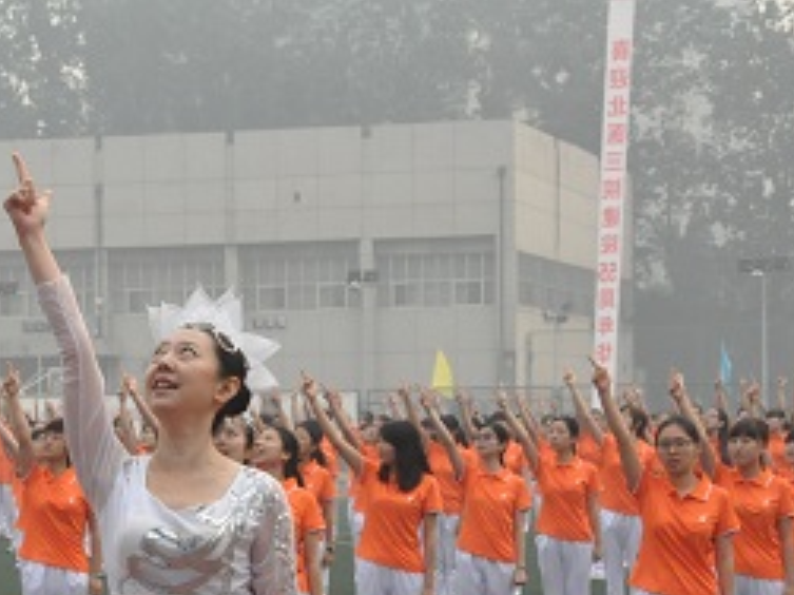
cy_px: 472
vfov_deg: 9.9
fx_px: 3439
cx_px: 163
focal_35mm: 150
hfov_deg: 13.1
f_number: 11
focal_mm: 58
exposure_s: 1/2000
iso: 3200
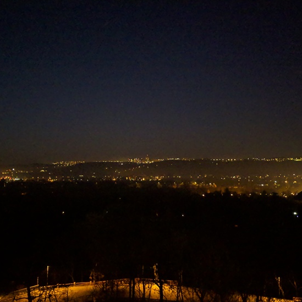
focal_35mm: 32
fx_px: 316
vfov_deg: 51.1
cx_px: 145
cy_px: 151
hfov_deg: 51.1
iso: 5280
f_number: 1.8
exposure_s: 1/16.7
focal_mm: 4.44
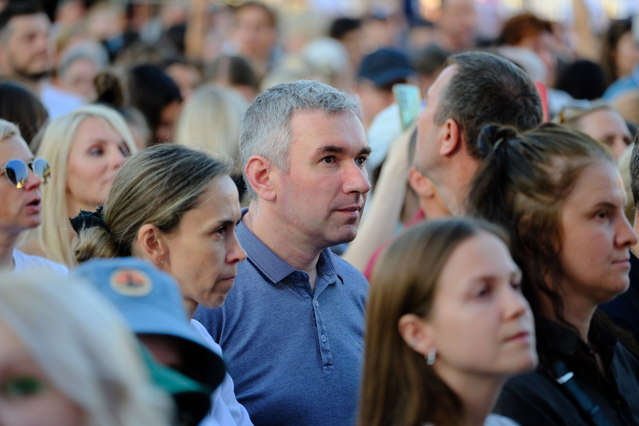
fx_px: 3727
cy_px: 213
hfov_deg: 9.8
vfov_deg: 6.5
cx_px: 320
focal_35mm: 210
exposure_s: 1/550
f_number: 2.8
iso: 640
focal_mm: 140
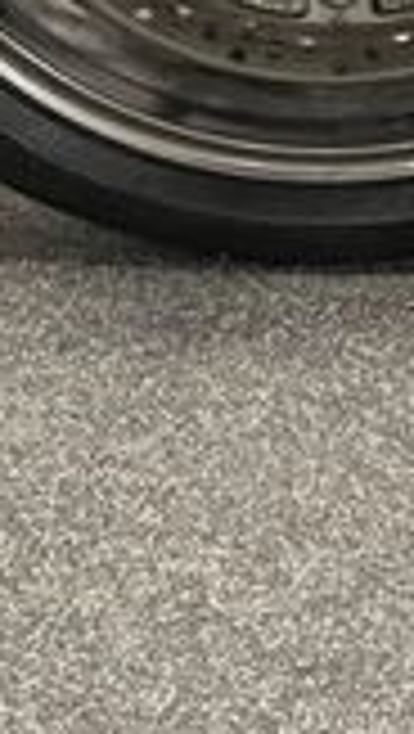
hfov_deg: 10.8
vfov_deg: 17.6
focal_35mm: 111
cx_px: 486
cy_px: -324
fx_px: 2161
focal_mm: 5.1
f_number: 1.6
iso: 320
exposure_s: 1/50
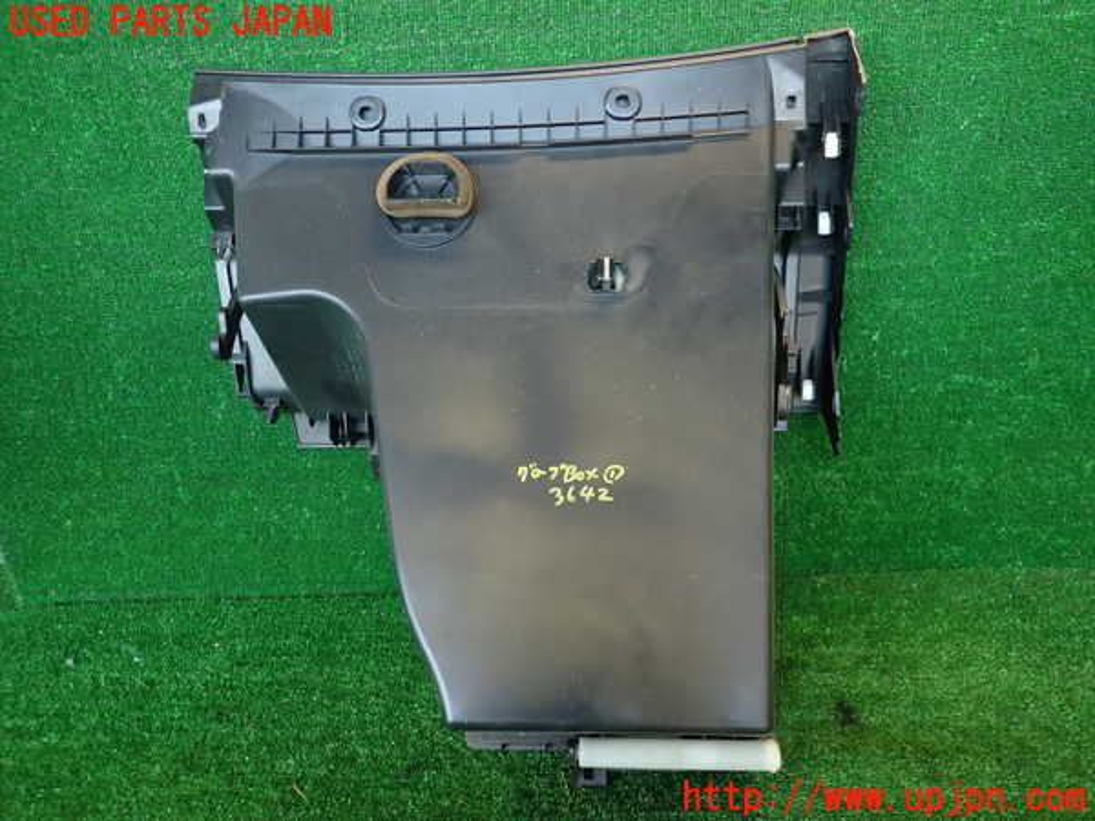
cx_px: 548
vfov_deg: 54.9
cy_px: 410
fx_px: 791
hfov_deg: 69.4
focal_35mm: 25
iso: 200
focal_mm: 4.5
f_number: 2
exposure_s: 1/60
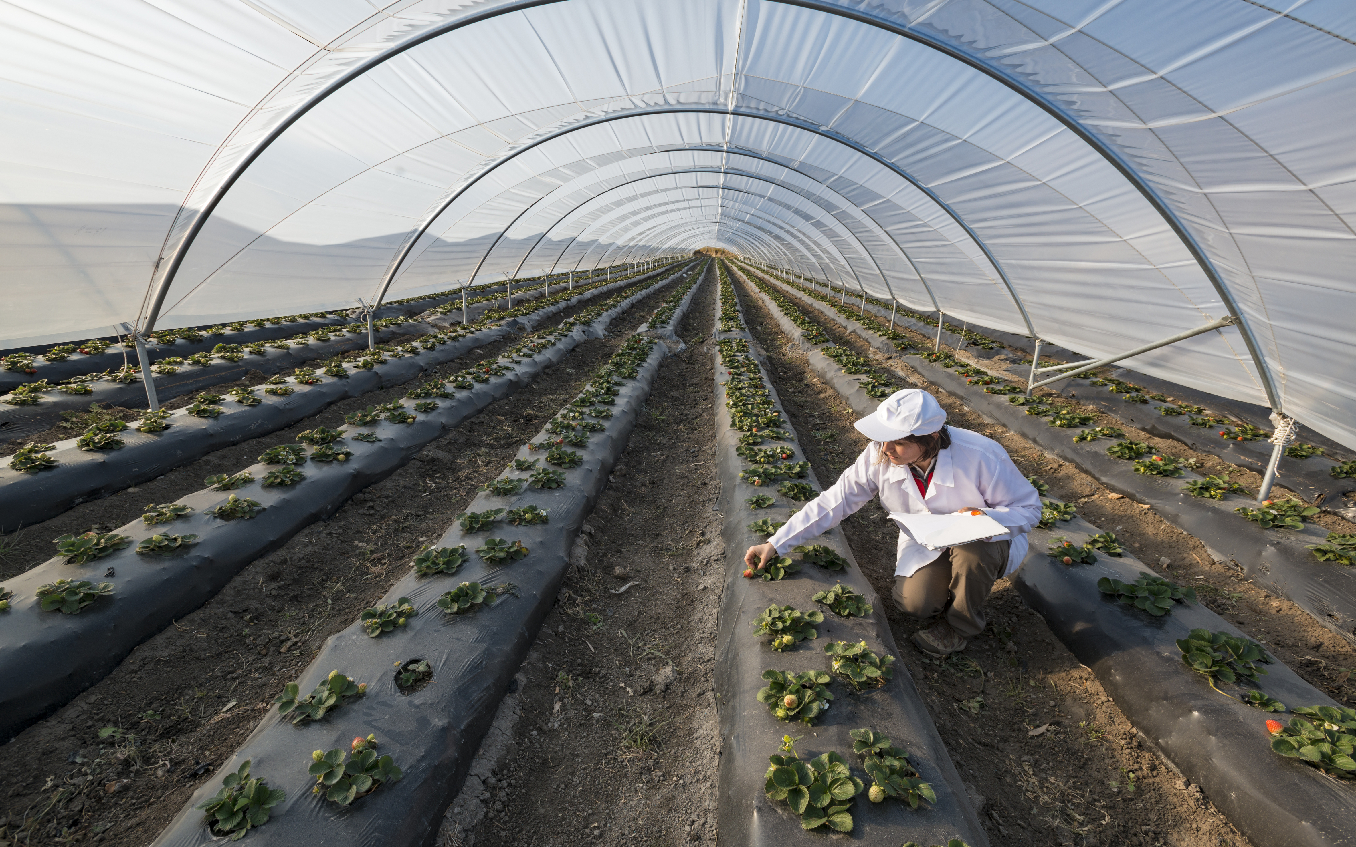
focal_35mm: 18
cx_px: 672
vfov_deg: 64.9
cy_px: 458
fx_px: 665
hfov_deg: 91.1
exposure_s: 1/160
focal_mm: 17
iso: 100
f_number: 9
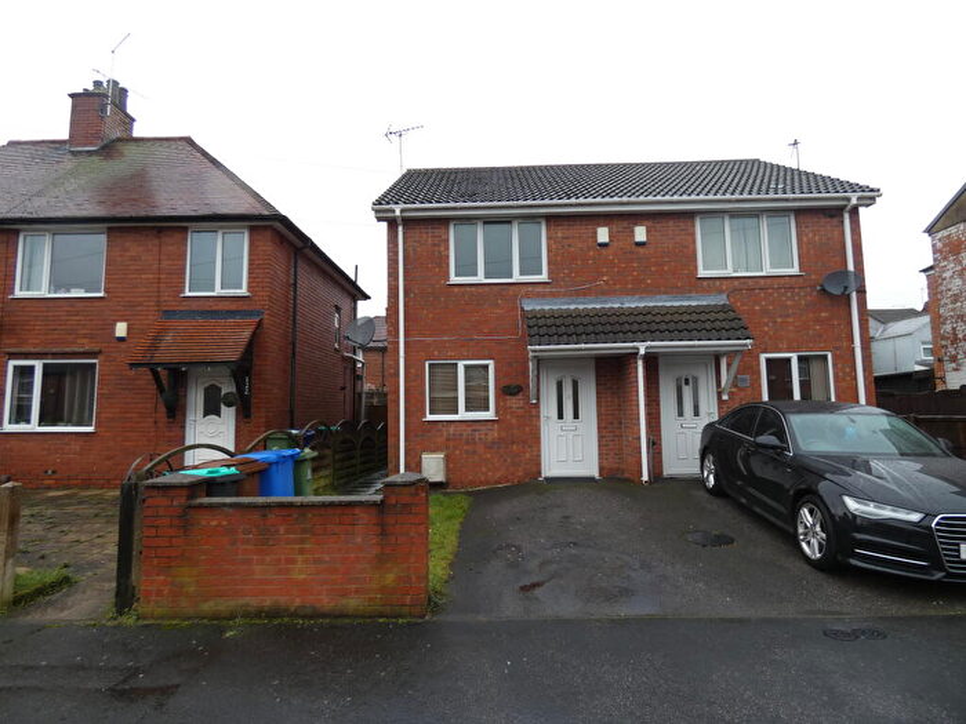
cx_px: 483
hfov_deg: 81.7
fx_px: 558
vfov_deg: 66.0
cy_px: 362
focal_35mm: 20
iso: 80
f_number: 2.8
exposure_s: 1/250
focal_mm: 3.6
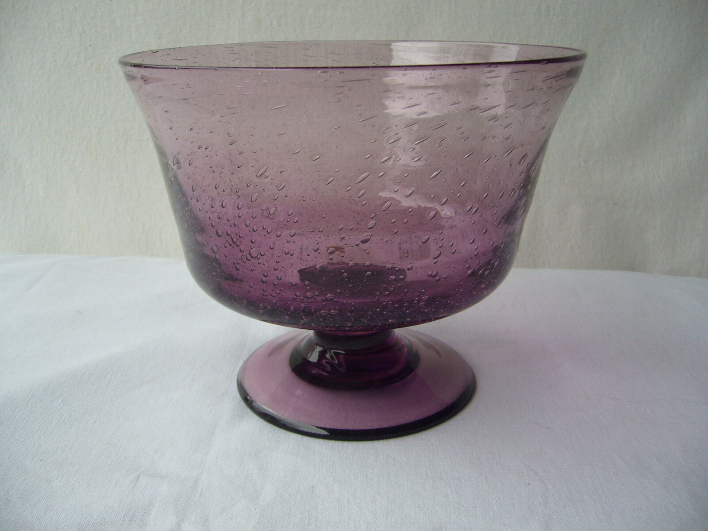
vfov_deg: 40.7
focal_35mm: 35
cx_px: 354
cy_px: 266
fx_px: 716
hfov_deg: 52.6
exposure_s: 1/100
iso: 80
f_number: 2.8
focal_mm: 5.8
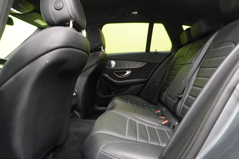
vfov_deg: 53.1
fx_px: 159
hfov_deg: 73.7
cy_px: 80
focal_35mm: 24
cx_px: 120
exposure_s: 1/30
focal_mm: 16
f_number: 3.5
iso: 3200
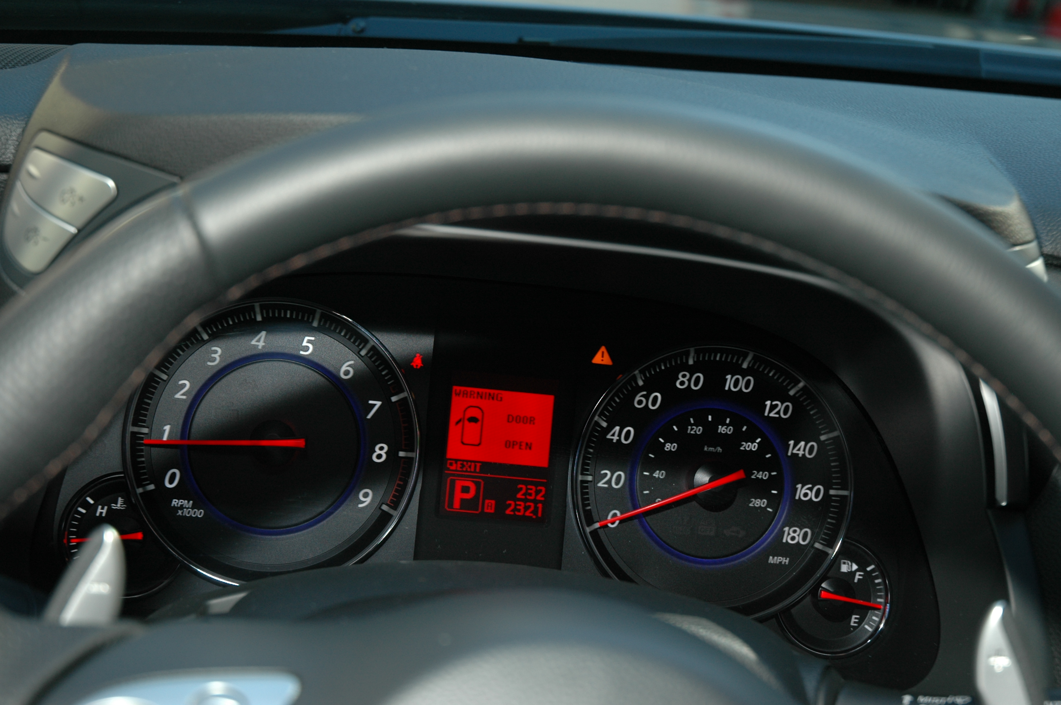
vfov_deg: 20.6
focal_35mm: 66
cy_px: 352
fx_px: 1943
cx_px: 530
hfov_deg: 30.5
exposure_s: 1/60
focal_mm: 44
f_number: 4.5
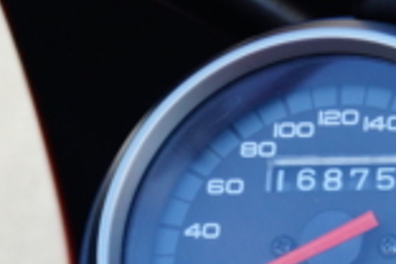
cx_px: 678
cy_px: 314
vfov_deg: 3.1
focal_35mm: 437
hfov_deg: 4.7
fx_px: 4807
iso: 160
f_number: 5.6
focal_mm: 57
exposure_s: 1/100
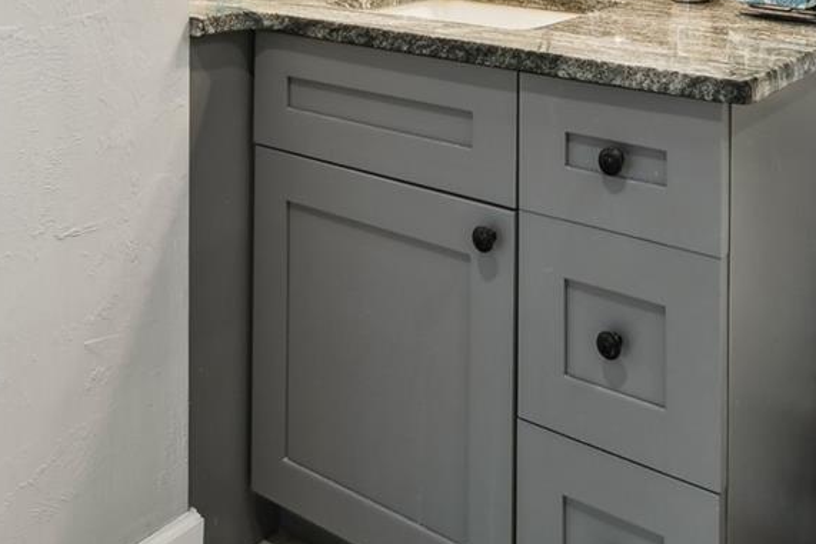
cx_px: 553
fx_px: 952
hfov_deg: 45.6
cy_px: -176
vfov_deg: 26.6
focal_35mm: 42
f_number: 7.1
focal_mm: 10
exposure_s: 1/3.33
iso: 100
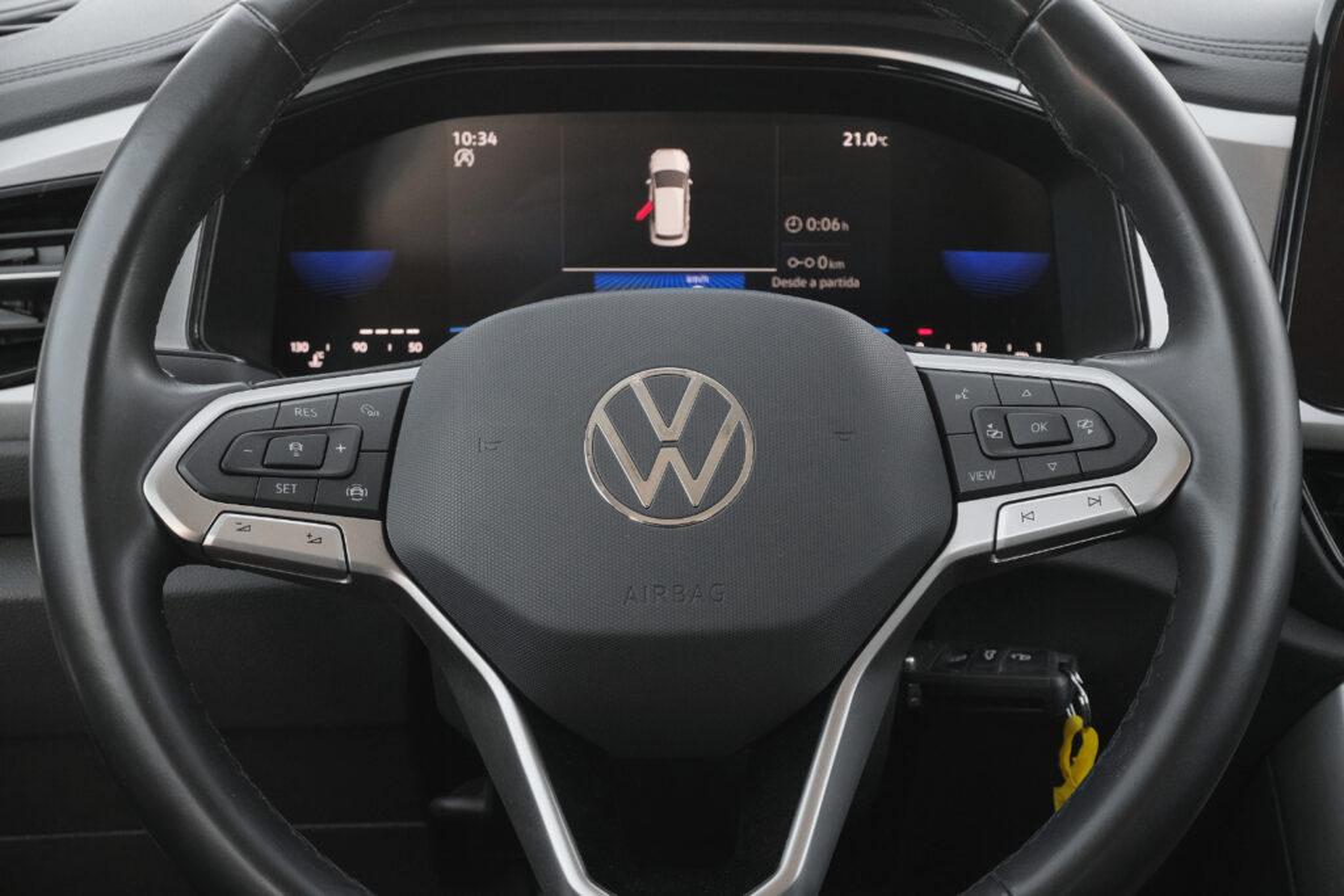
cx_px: 672
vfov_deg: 20.0
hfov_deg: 29.7
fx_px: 2539
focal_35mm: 68
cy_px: 448
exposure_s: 1/125
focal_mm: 45
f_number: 8
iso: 2000
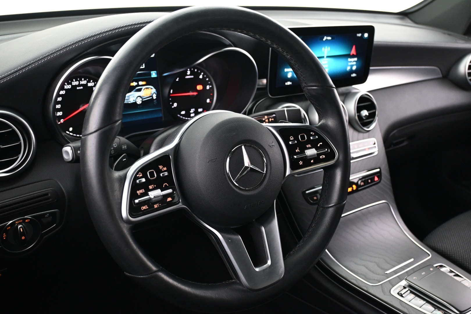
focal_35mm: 34
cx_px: 236
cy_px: 157
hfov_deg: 56.1
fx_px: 442
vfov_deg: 39.1
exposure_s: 1/10
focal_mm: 22.5
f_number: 4
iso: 1600
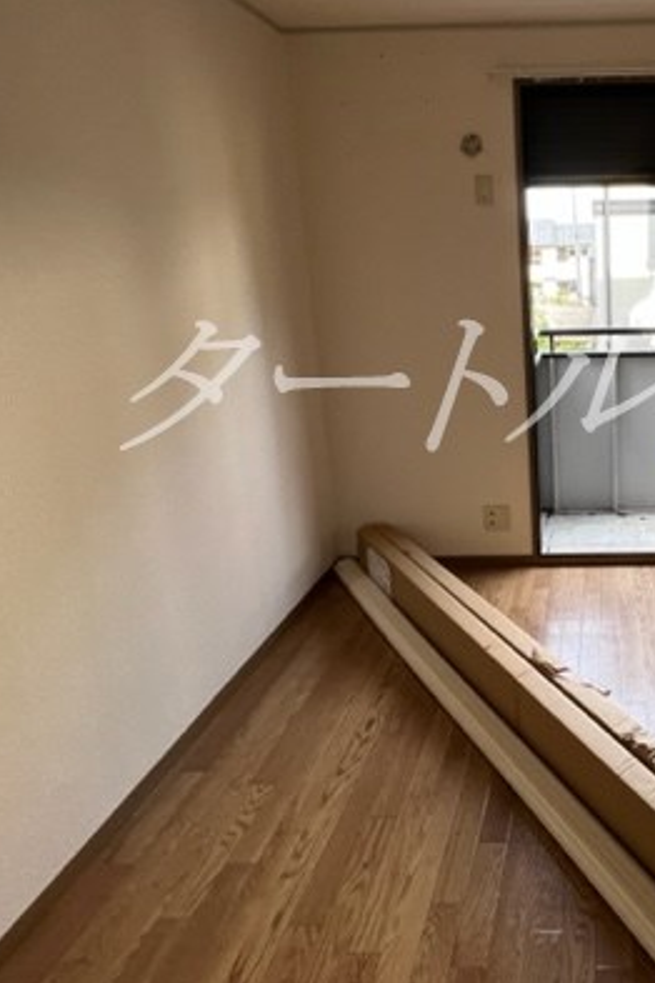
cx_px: 600
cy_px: 395
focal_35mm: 22
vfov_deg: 77.7
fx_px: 600
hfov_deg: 50.2
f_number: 1.8
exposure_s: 1/121
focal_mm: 1.57
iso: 80
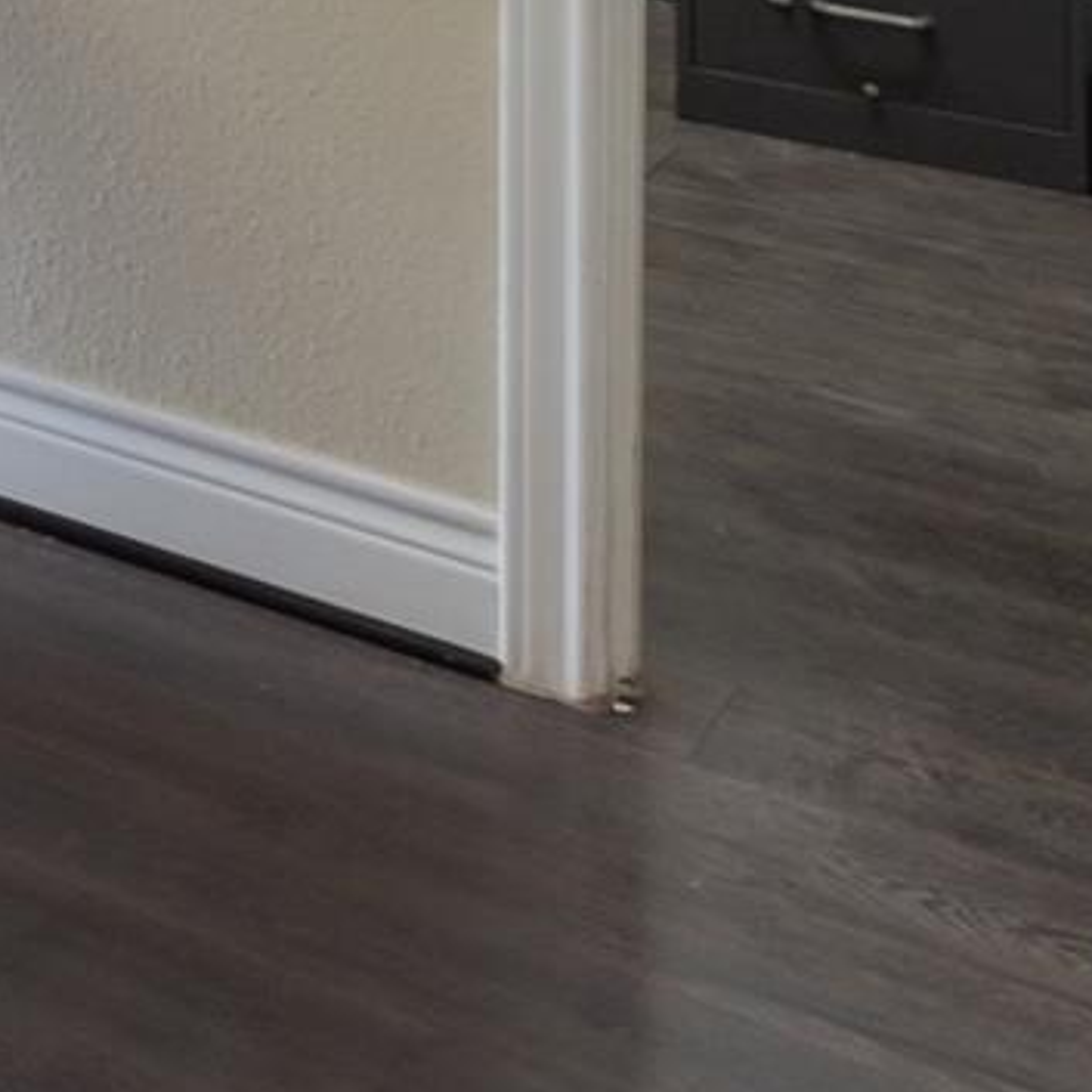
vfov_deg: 18.9
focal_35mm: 74
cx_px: -1943
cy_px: -770
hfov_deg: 12.6
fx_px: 2641
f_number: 8
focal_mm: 15
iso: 400
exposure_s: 1/20
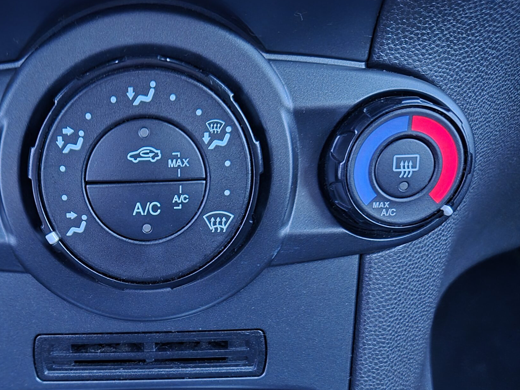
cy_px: 280
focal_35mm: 36
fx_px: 541
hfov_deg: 49.5
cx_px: 135
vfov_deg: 38.9
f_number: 1.8
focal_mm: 5.4
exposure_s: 1/20
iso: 2500
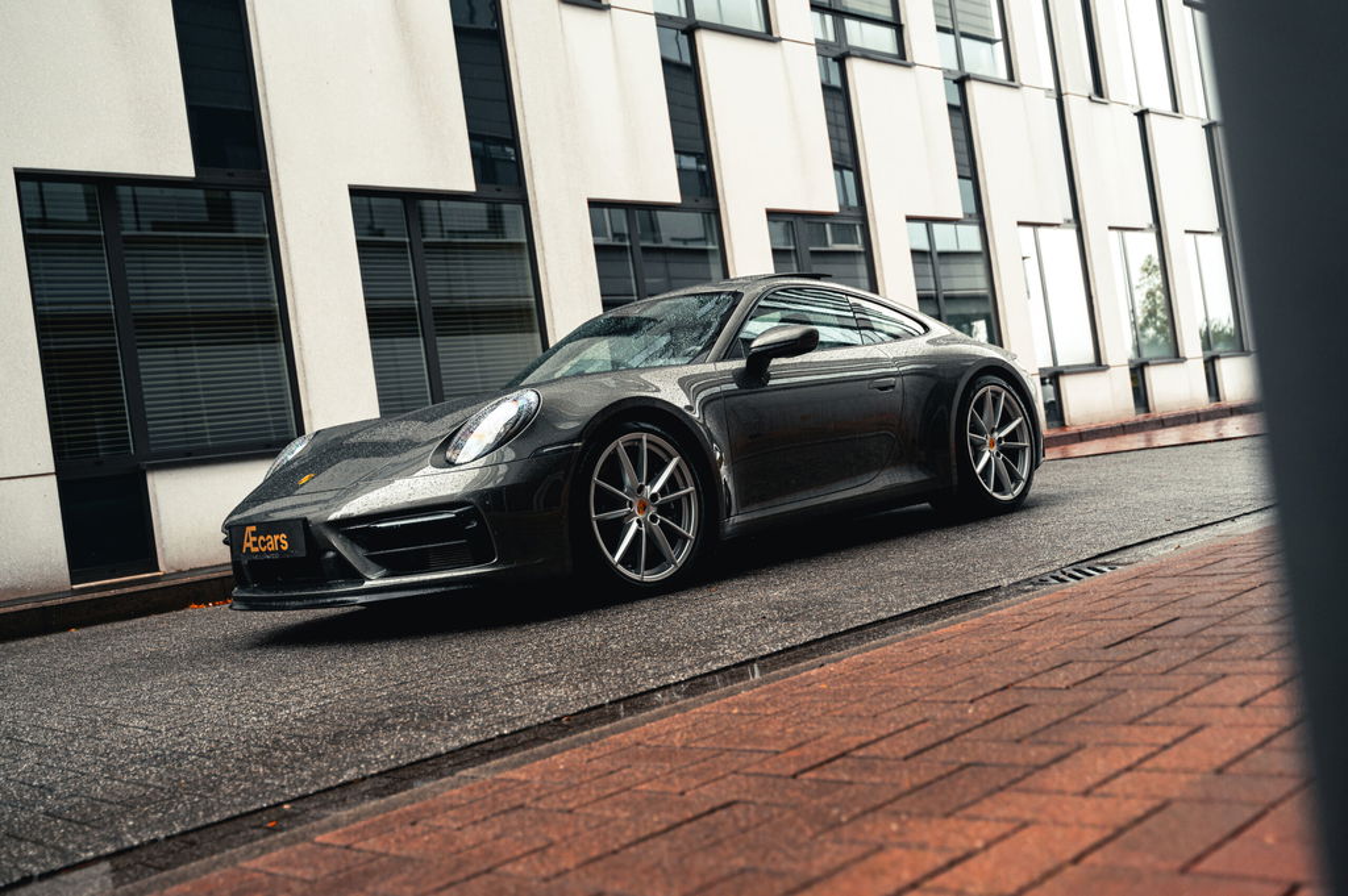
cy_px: 448
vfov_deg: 37.8
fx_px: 1309
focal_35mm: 35
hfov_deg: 54.5
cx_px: 674
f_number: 2.8
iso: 320
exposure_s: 1/160
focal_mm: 35
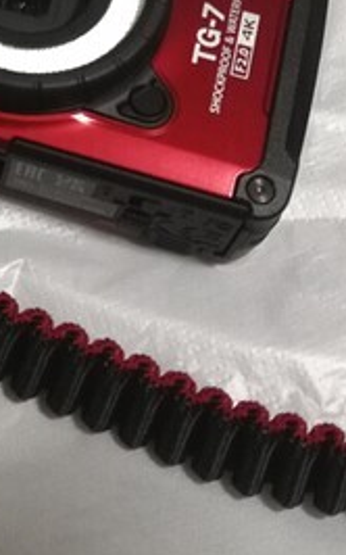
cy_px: -33
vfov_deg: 20.2
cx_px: -198
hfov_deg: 12.4
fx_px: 1495
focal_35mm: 99
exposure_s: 1/40
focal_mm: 3.95
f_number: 1.6
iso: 200
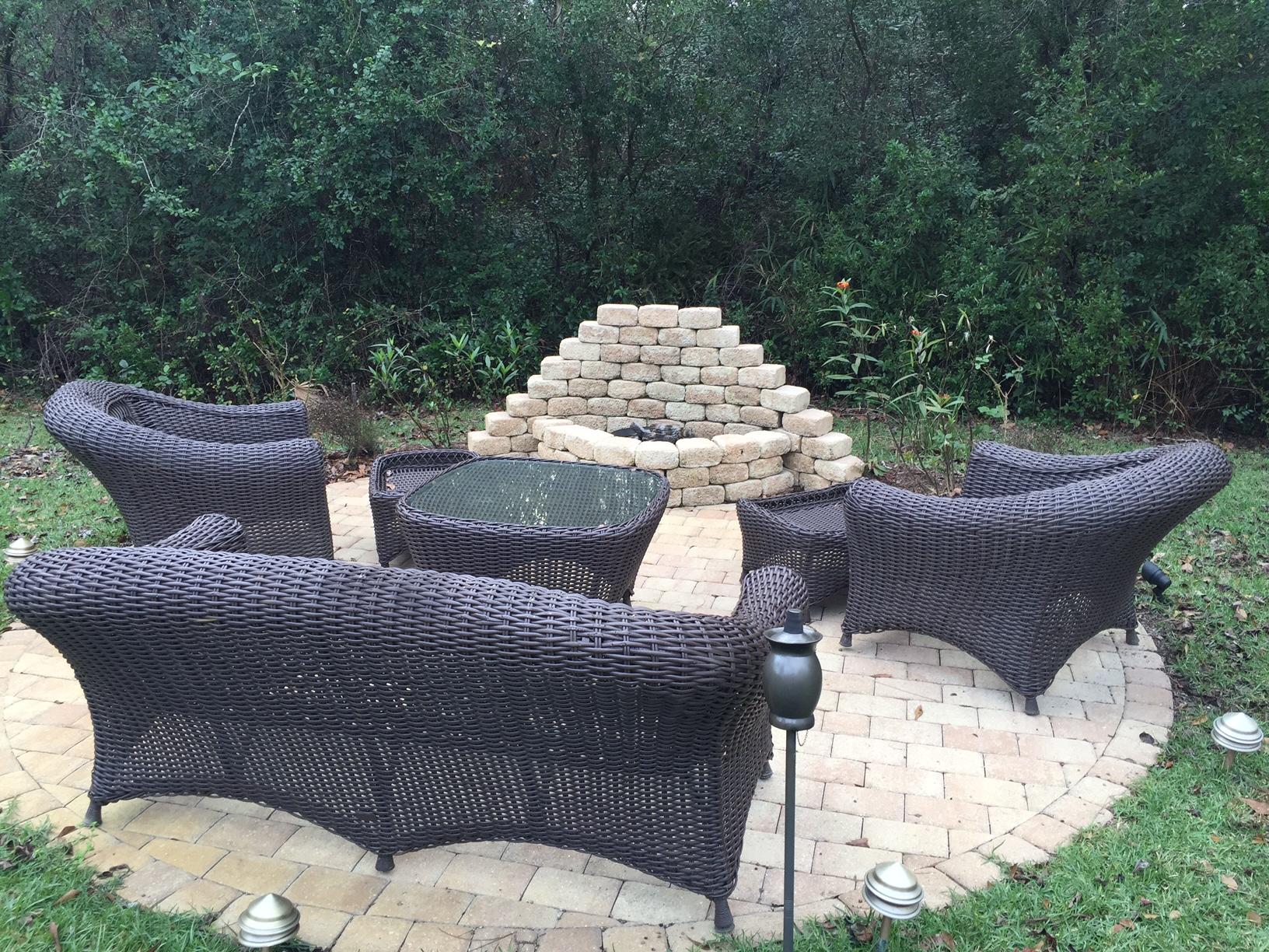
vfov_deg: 48.2
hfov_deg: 61.7
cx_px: 634
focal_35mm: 29
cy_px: 476
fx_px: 1063
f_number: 2.2
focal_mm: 4.15
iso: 32
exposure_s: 1/186
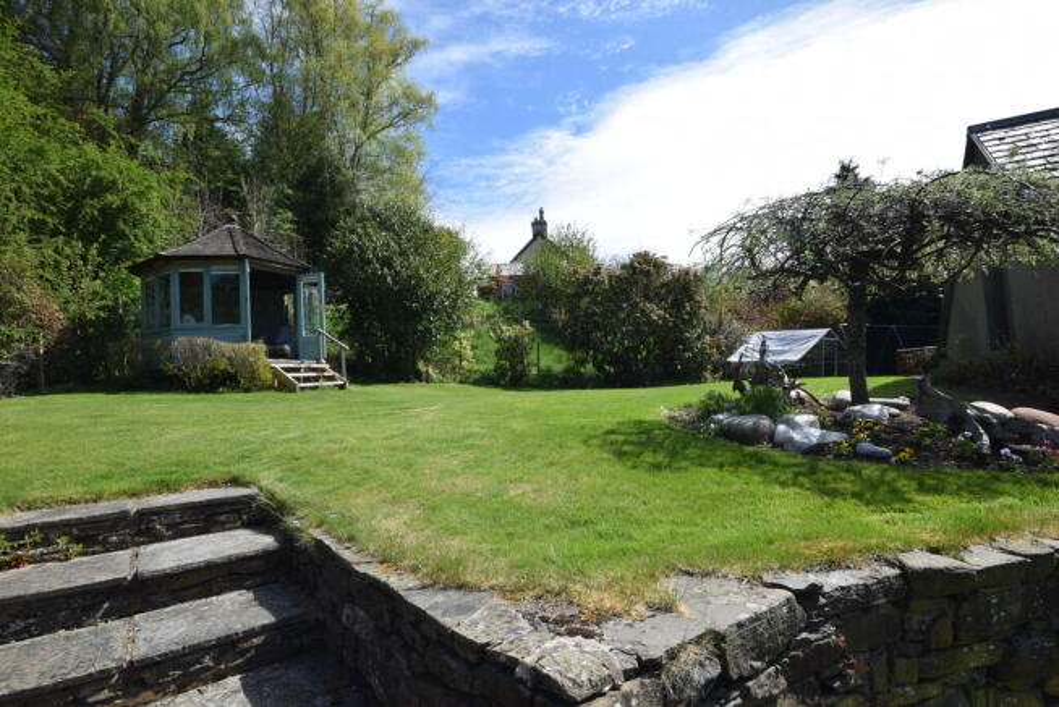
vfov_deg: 67.5
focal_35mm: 18
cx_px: 530
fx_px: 530
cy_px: 354
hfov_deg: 90.0
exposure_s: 1/320
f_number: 9
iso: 200
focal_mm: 12
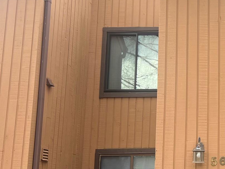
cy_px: 108
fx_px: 429
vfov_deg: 22.2
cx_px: 267
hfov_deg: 26.3
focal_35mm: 66
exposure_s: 1/422
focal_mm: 5.7
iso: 50
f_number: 1.5
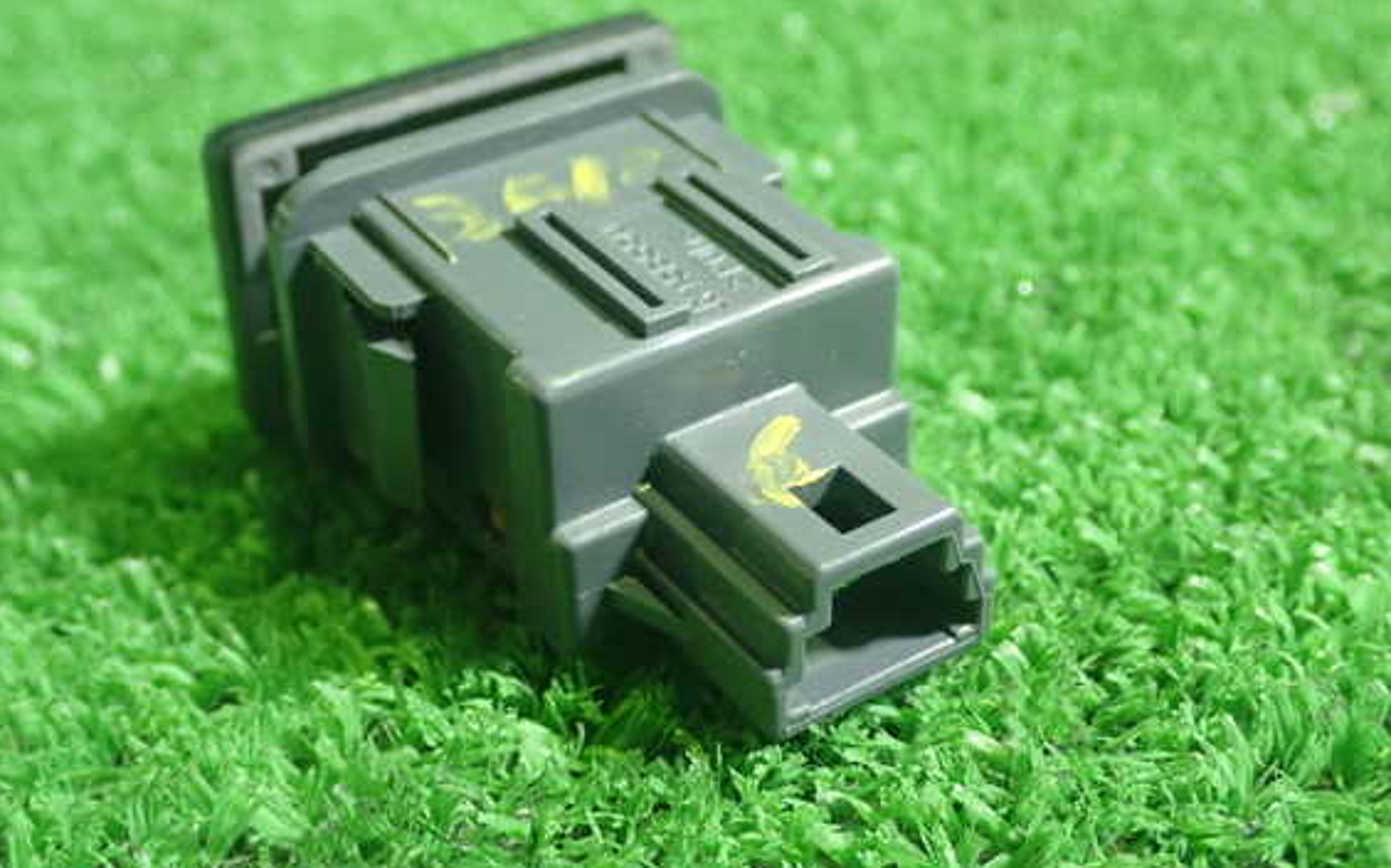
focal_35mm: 53
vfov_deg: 24.4
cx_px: 654
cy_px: 392
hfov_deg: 38.2
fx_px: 2008
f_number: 3.1
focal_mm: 8.4
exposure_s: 1/30
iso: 800
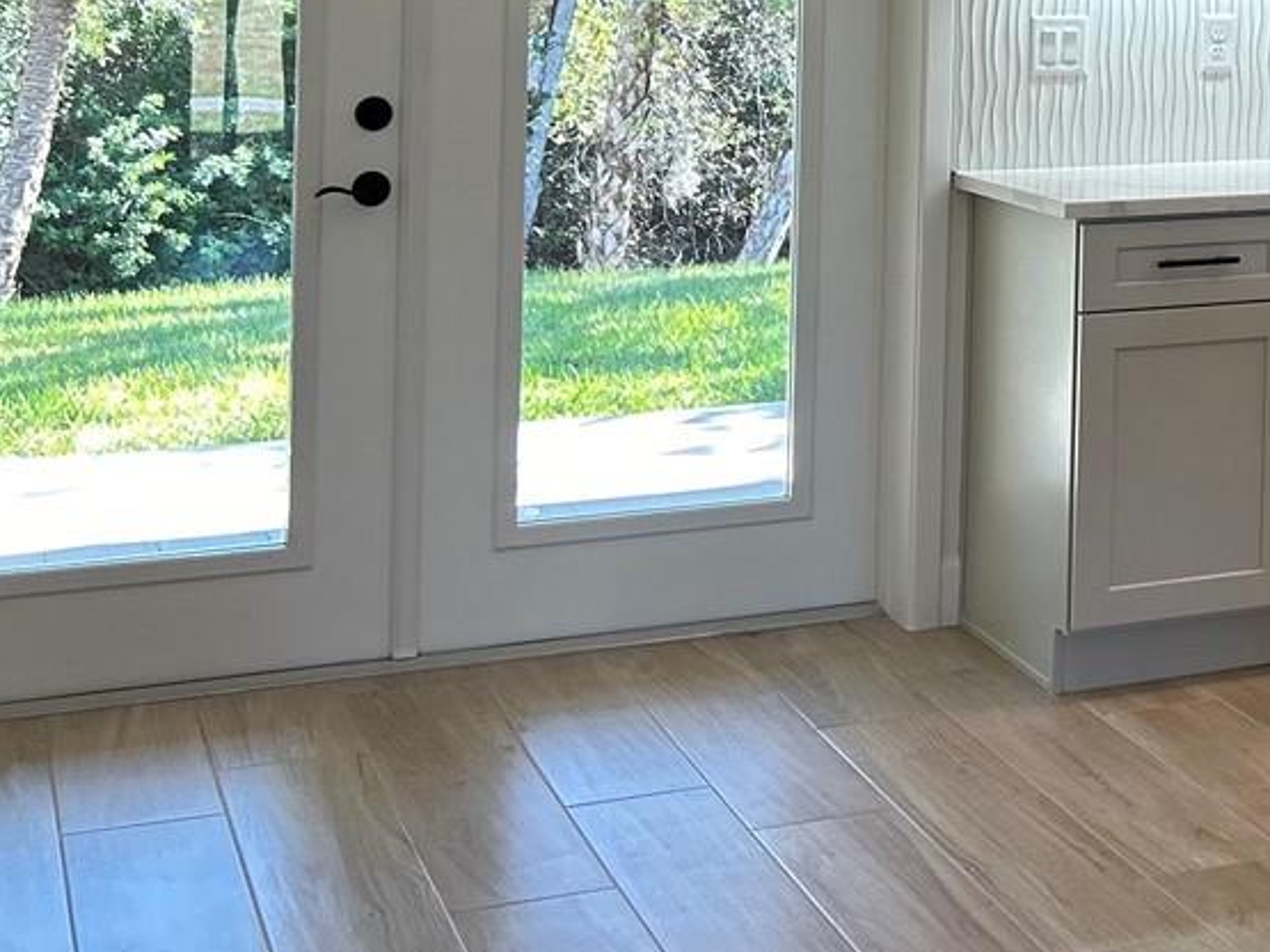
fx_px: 2751
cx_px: 1494
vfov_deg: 18.8
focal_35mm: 75
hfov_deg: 23.8
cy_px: -130
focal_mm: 5.7
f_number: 1.5
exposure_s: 1/120
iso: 50
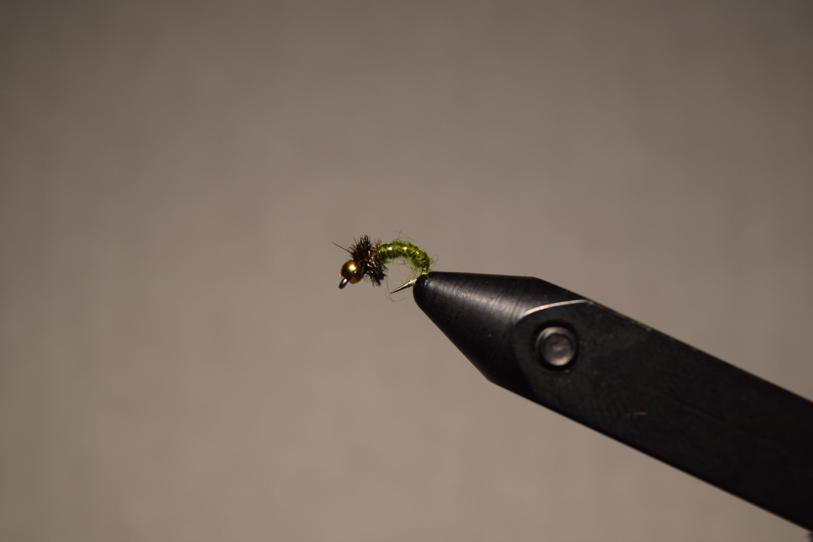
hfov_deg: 24.6
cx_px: 406
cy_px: 271
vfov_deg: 16.6
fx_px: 1863
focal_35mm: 82
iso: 280
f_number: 8
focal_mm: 55
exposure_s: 1/250
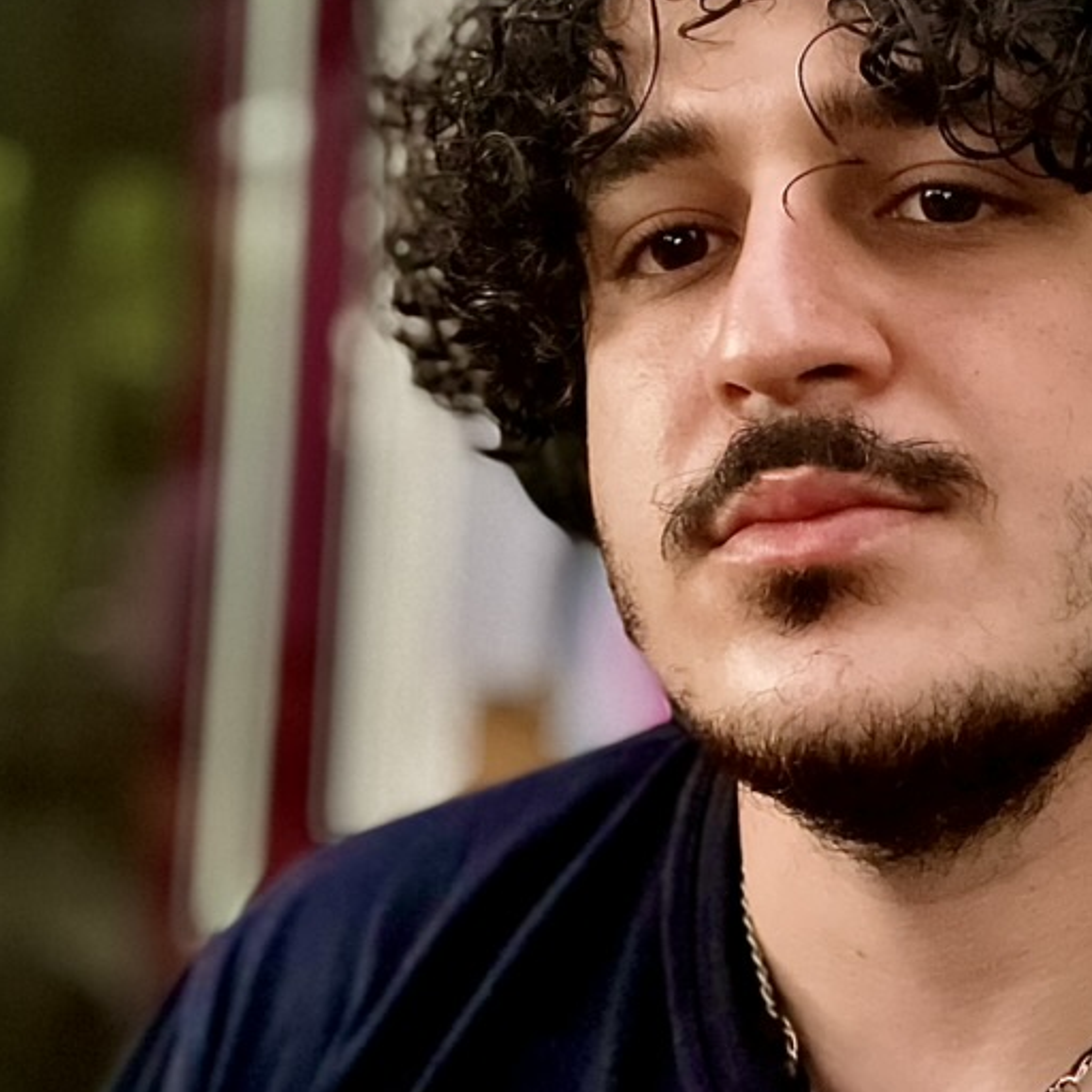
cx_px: 998
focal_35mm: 53
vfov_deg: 32.1
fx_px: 1892
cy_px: 416
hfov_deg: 30.7
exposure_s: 1/15
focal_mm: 2.71
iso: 1250
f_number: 2.2
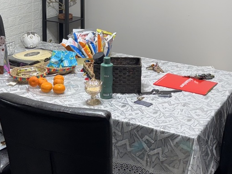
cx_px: 127
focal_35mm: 68
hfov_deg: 28.5
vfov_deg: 20.9
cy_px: 0
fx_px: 456
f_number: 1.78
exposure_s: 1/120
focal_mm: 6.76
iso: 64
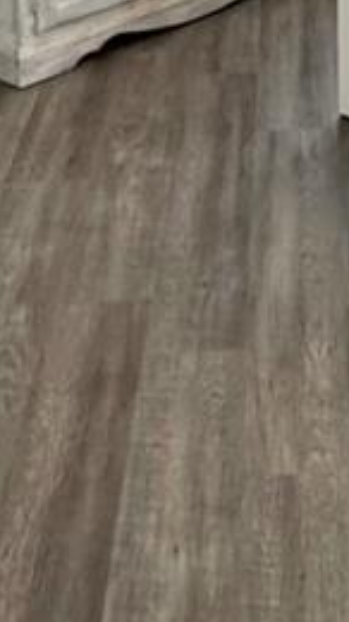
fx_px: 1450
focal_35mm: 88
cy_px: -237
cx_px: 496
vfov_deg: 21.4
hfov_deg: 13.1
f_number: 2.2
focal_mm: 2.22
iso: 160
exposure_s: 1/60
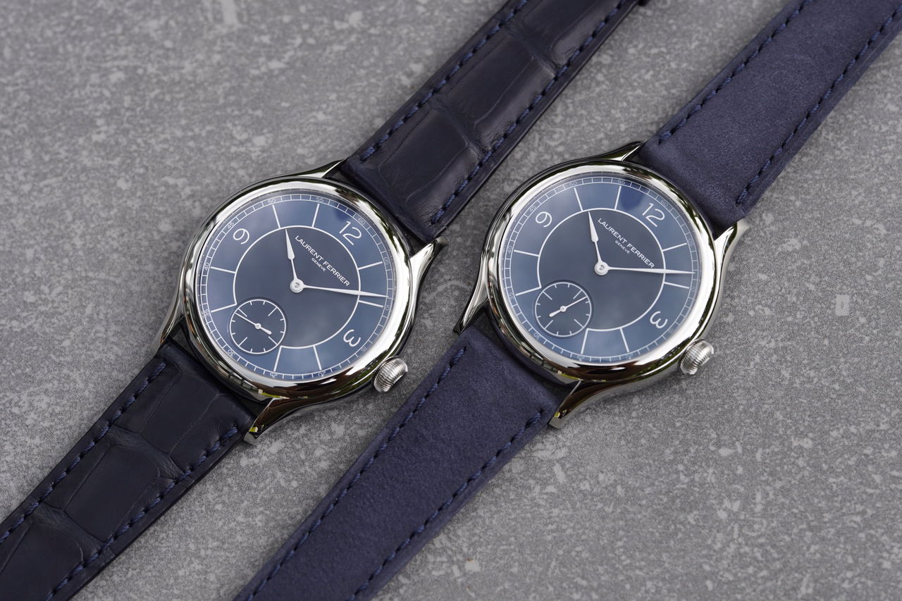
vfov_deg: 13.0
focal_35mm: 105
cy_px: 300
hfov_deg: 19.5
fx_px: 2630
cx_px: 451
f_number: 4.5
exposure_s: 1/200
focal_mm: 70
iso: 100
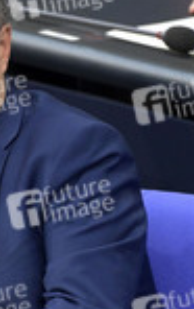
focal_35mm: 1551
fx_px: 13070
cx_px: 5
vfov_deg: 1.4
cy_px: 152
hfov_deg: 0.9
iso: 6400
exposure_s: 1/400
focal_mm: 500
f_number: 5.6
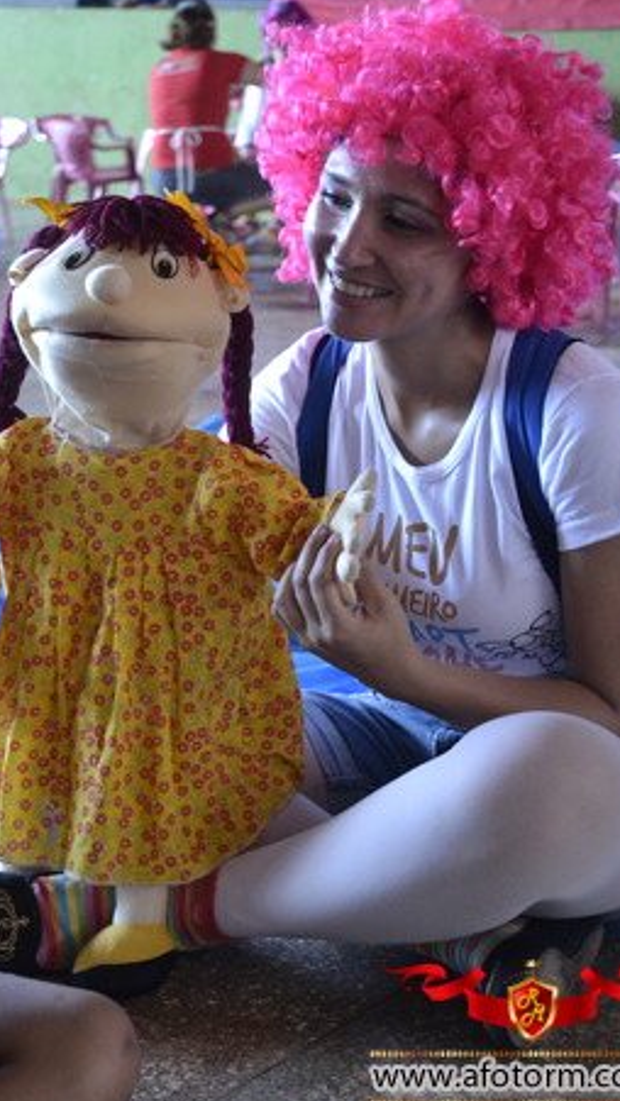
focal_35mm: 69
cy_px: 521
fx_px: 2015
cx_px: 320
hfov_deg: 17.5
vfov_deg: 30.6
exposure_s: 1/60
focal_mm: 40
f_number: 4.5
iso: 3200
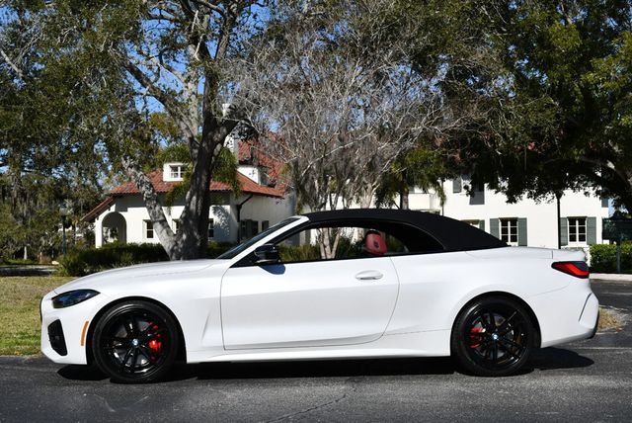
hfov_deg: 38.2
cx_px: 316
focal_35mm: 52
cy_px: 212
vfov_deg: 26.0
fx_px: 914
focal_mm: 26
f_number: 9
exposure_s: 1/320
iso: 100
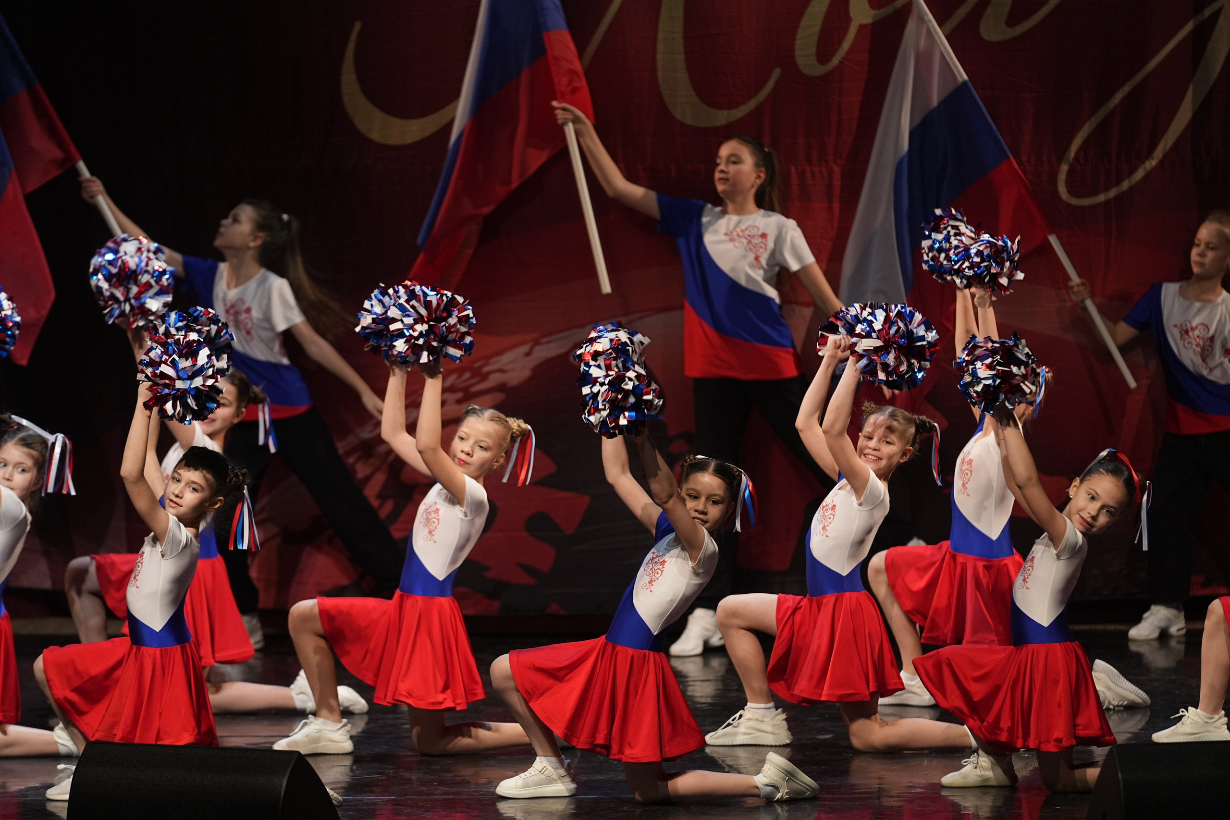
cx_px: 615
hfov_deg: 10.3
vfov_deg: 6.9
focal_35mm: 200
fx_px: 6833
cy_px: 410
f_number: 2.8
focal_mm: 200
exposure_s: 1/400
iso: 1600
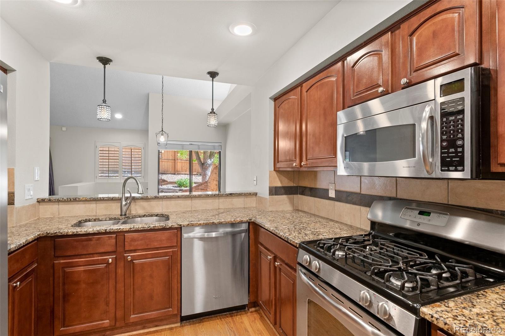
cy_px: 168
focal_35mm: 17
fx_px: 238
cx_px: 252
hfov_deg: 93.3
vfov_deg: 70.3
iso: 800
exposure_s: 1/13
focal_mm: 17
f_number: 7.1
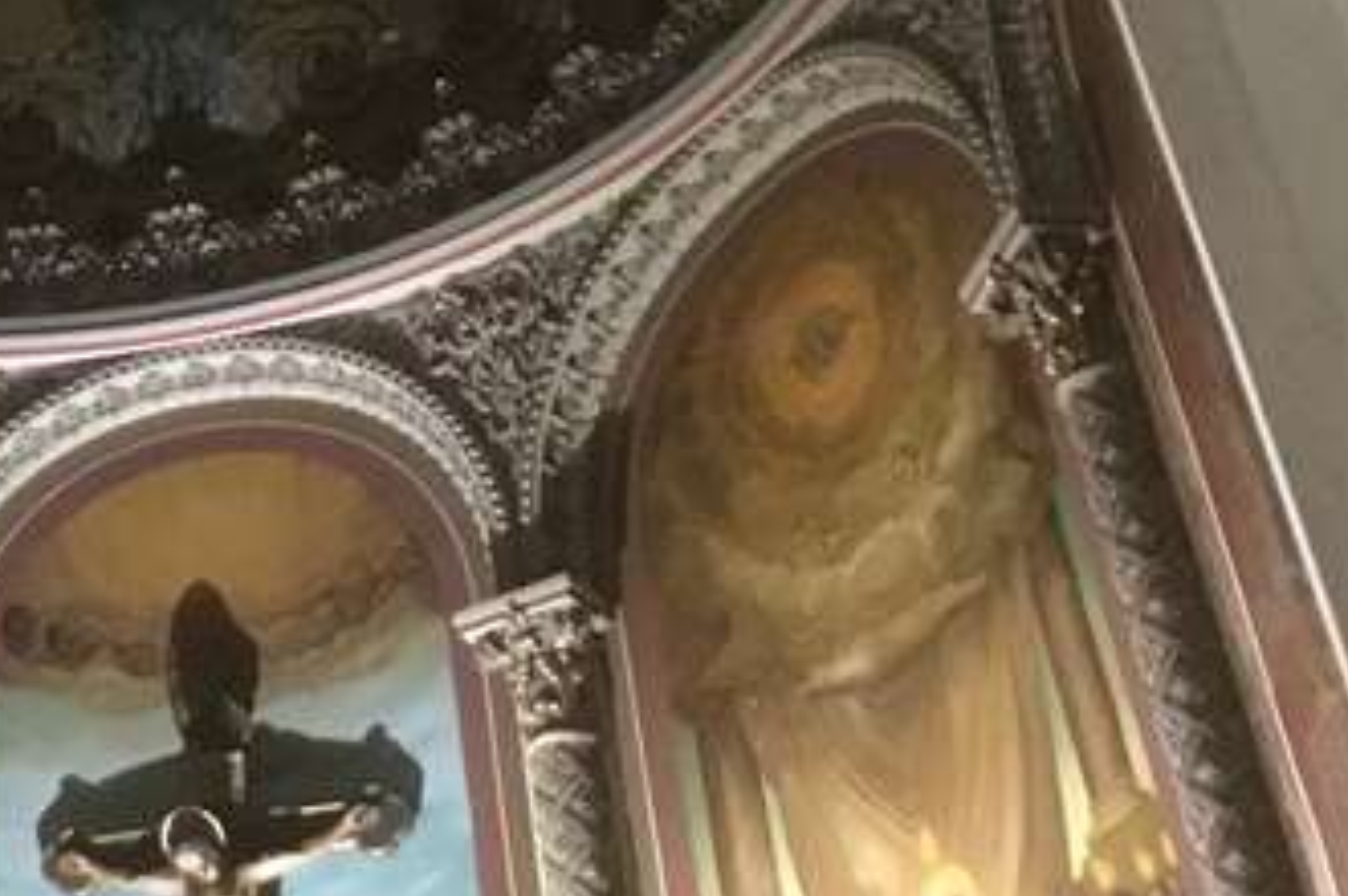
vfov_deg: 16.5
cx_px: -122
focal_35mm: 78
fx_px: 2918
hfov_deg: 24.3
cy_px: -285
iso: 800
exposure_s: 1/15
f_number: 2.4
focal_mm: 3.3
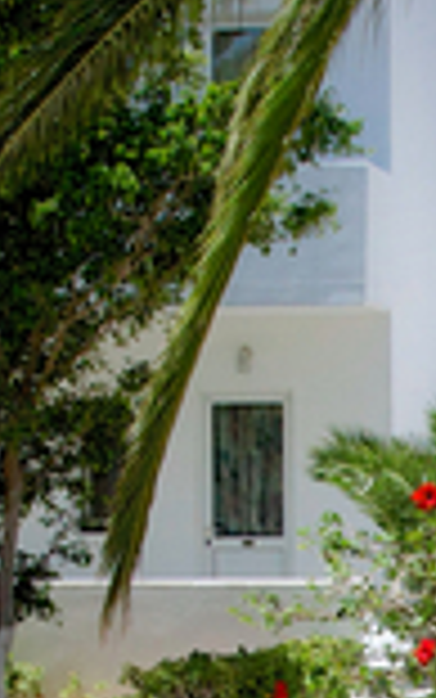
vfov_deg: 14.2
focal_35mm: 142
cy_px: 876
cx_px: 575
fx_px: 2697
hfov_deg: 9.1
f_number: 13
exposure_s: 1/640
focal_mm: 18
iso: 1000
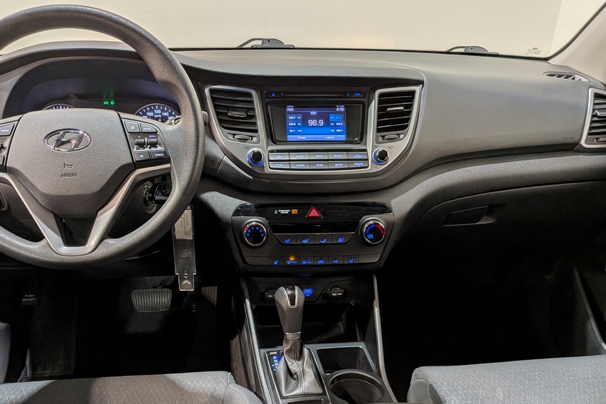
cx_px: 273
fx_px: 505
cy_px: 267
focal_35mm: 30
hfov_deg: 61.8
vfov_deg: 43.1
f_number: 1.7
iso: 26
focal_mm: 4.53
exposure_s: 1/107
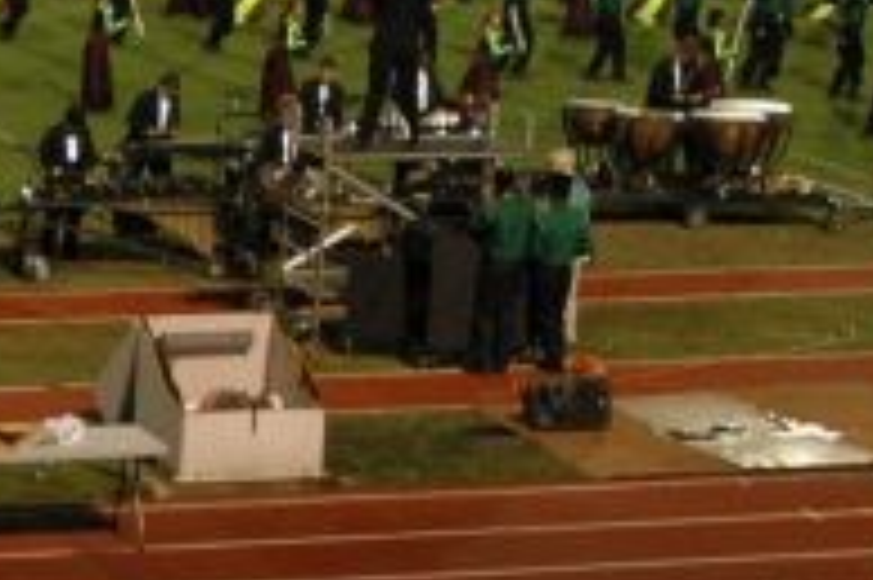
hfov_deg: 14.5
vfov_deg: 10.1
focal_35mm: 135
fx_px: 3262
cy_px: 535
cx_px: -288
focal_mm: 17
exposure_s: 1/60
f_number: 2.8
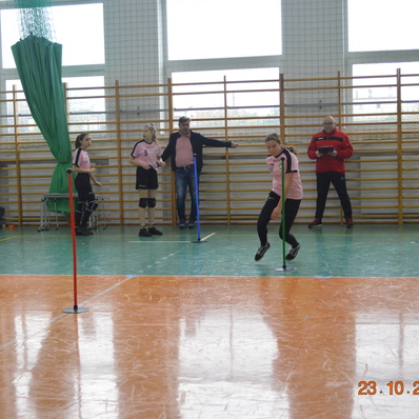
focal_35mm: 66
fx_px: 904
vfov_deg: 26.1
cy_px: 208
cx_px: 191
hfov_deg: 26.1
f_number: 5
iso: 2500
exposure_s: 1/500
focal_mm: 34
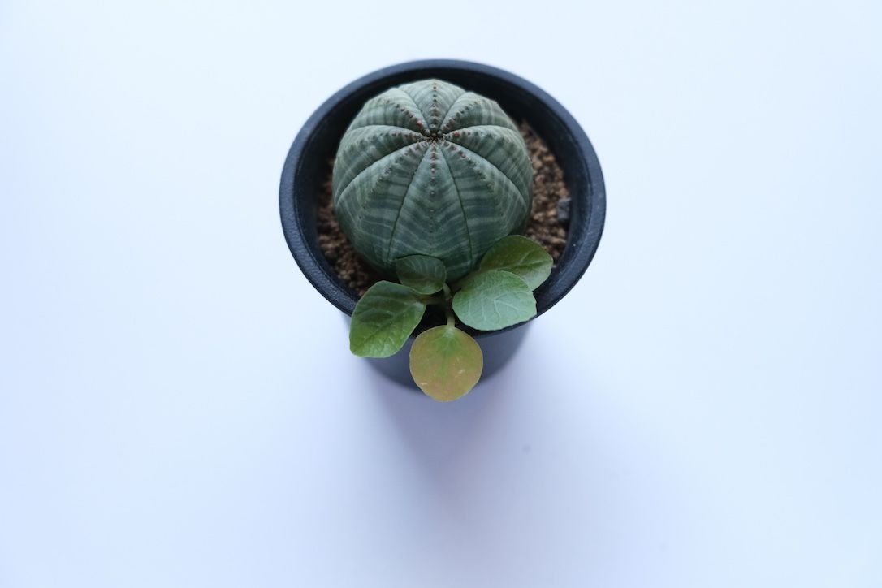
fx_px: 1029
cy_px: 294
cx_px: 441
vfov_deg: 31.9
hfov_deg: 46.4
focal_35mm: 42
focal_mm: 27.7
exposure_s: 1/2900
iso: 4000
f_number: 3.2
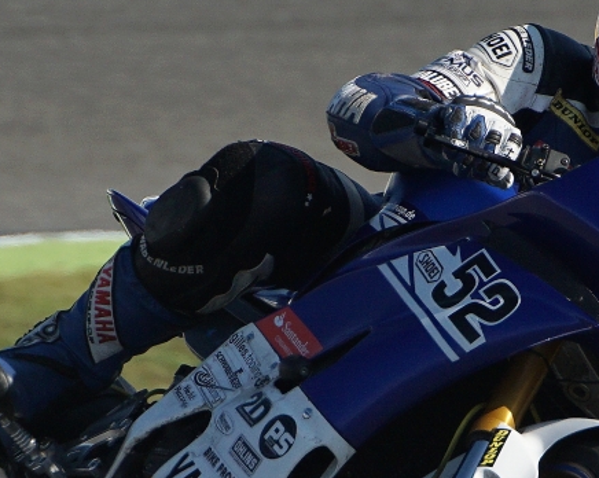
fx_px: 21981
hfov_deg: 1.6
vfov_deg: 1.2
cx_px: 427
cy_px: 389
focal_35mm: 1241
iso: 250
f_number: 9
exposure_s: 1/800
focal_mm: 300
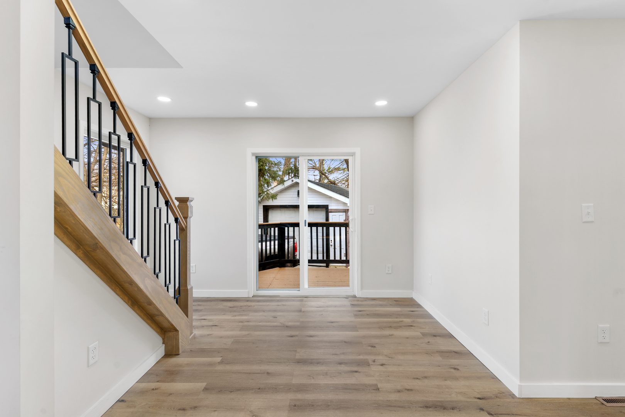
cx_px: 312
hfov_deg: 93.3
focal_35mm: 17
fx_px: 295
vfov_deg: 70.4
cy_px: 208
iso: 160
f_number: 8
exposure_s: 1/2
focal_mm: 17
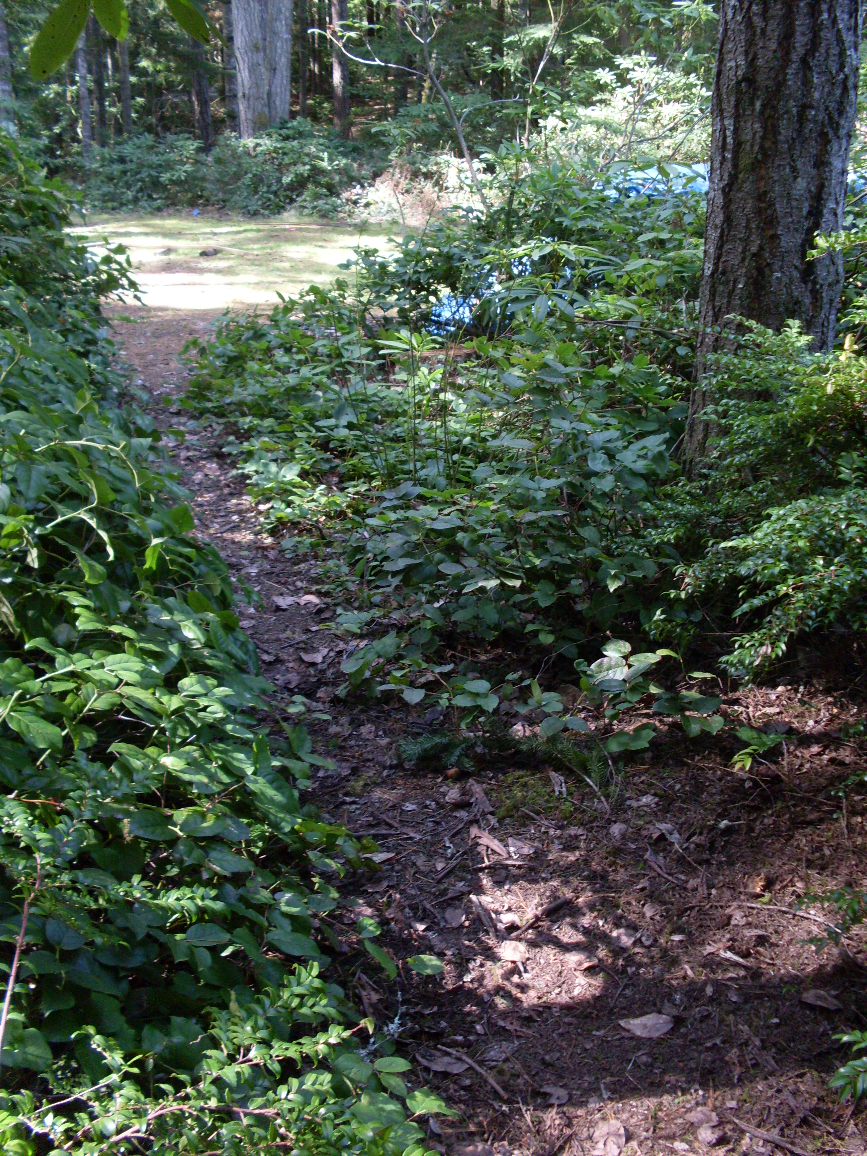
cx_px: 434
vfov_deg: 49.0
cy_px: 578
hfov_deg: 37.7
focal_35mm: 38
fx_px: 1269
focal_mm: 6.3
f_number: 2.8
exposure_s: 1/45
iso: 100
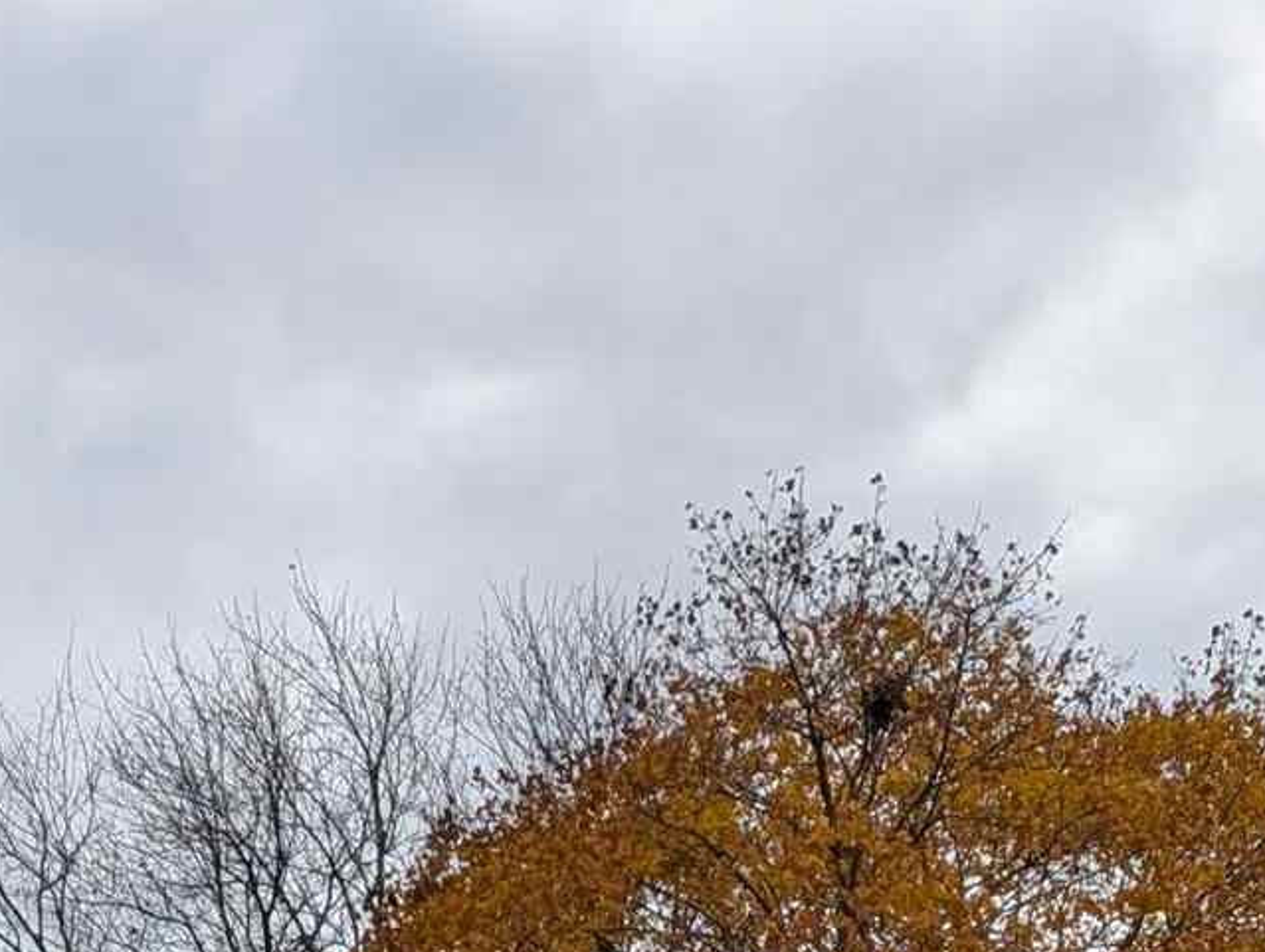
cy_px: 2052
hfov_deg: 16.6
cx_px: -87
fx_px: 4208
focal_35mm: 115
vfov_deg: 11.3
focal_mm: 6.9
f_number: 1.68
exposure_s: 1/992
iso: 20
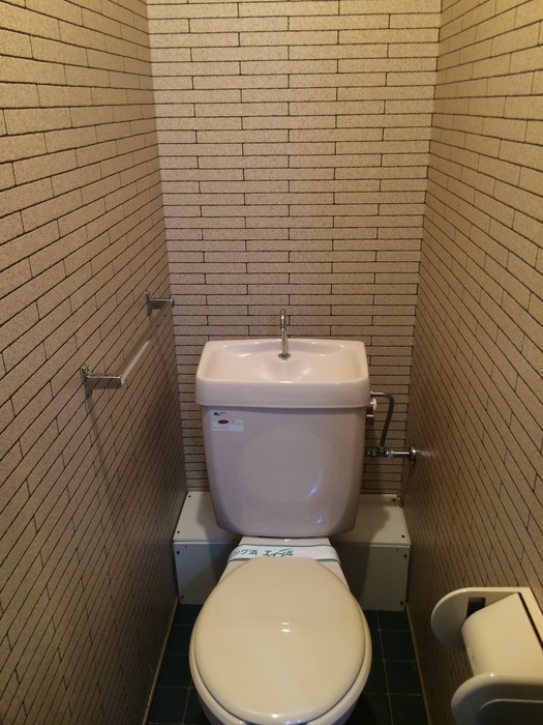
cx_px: 272
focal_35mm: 30
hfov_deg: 46.8
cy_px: 362
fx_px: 627
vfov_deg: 60.0
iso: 125
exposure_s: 1/33
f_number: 2.2
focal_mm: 4.12
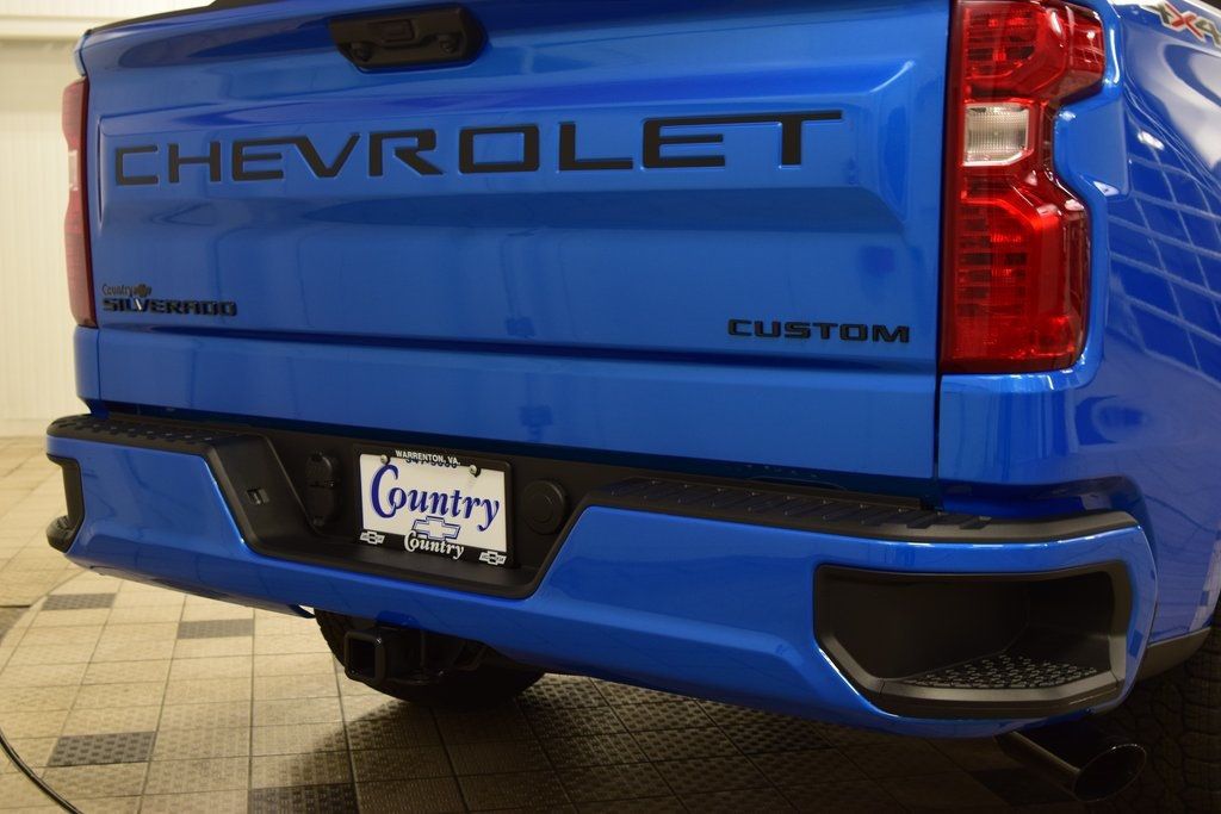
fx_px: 1628
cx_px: 610
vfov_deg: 28.1
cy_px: 407
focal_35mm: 48
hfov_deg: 41.1
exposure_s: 1/15
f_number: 6.3
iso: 560
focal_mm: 32
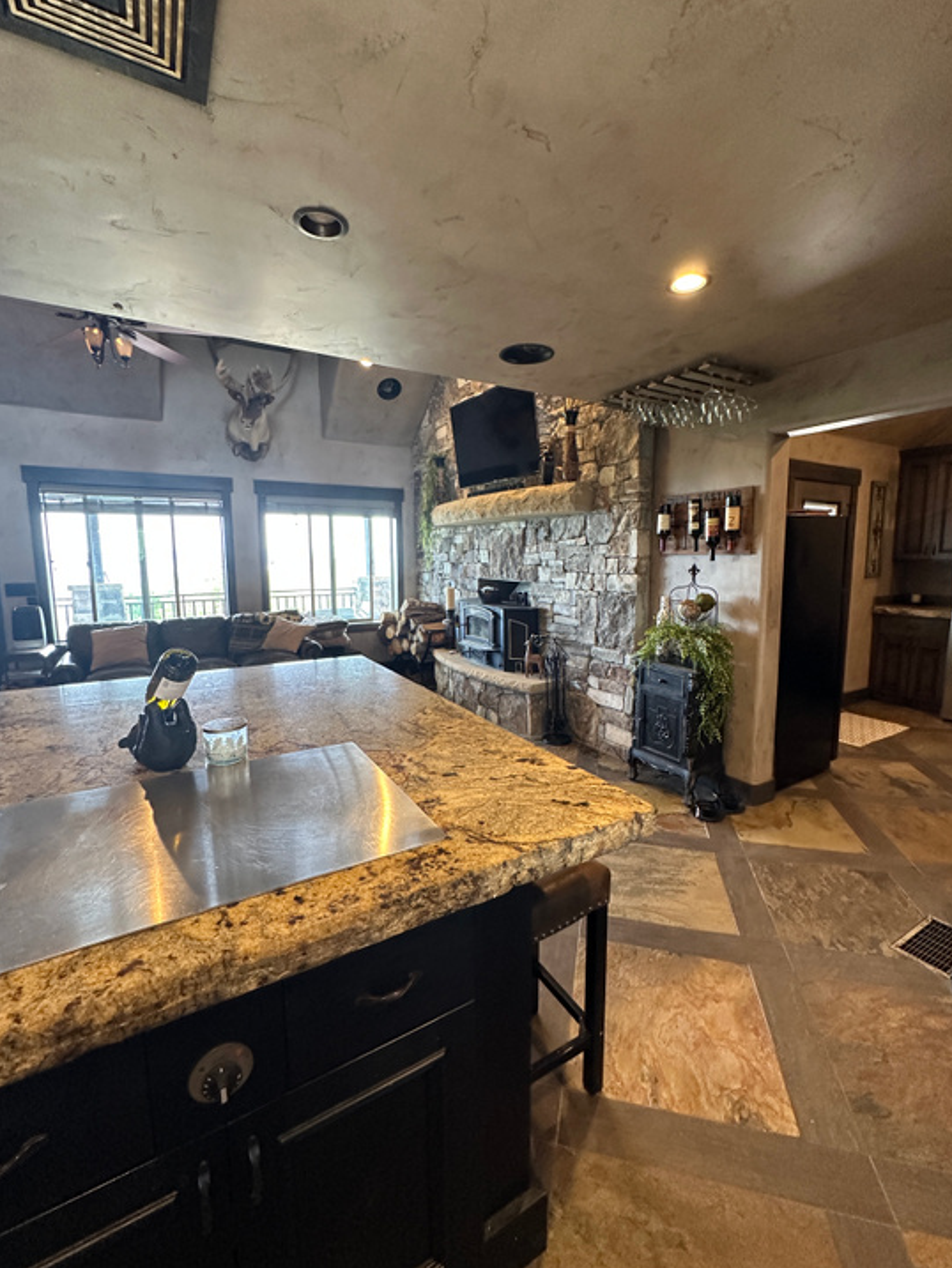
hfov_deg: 81.7
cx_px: 494
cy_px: 619
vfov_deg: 98.1
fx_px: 550
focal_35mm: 15
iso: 400
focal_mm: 2.22
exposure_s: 1/60
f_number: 2.2
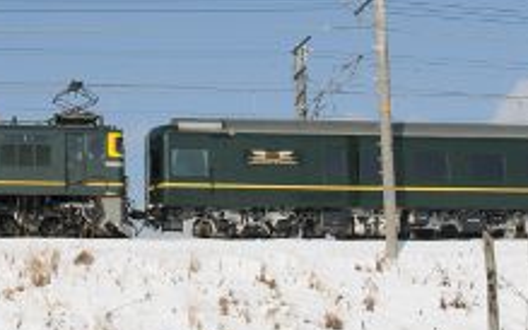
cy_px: 105
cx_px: 159
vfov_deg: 12.2
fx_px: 1540
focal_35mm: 107
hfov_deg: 19.4
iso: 200
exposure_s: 1/640
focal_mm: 24
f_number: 10
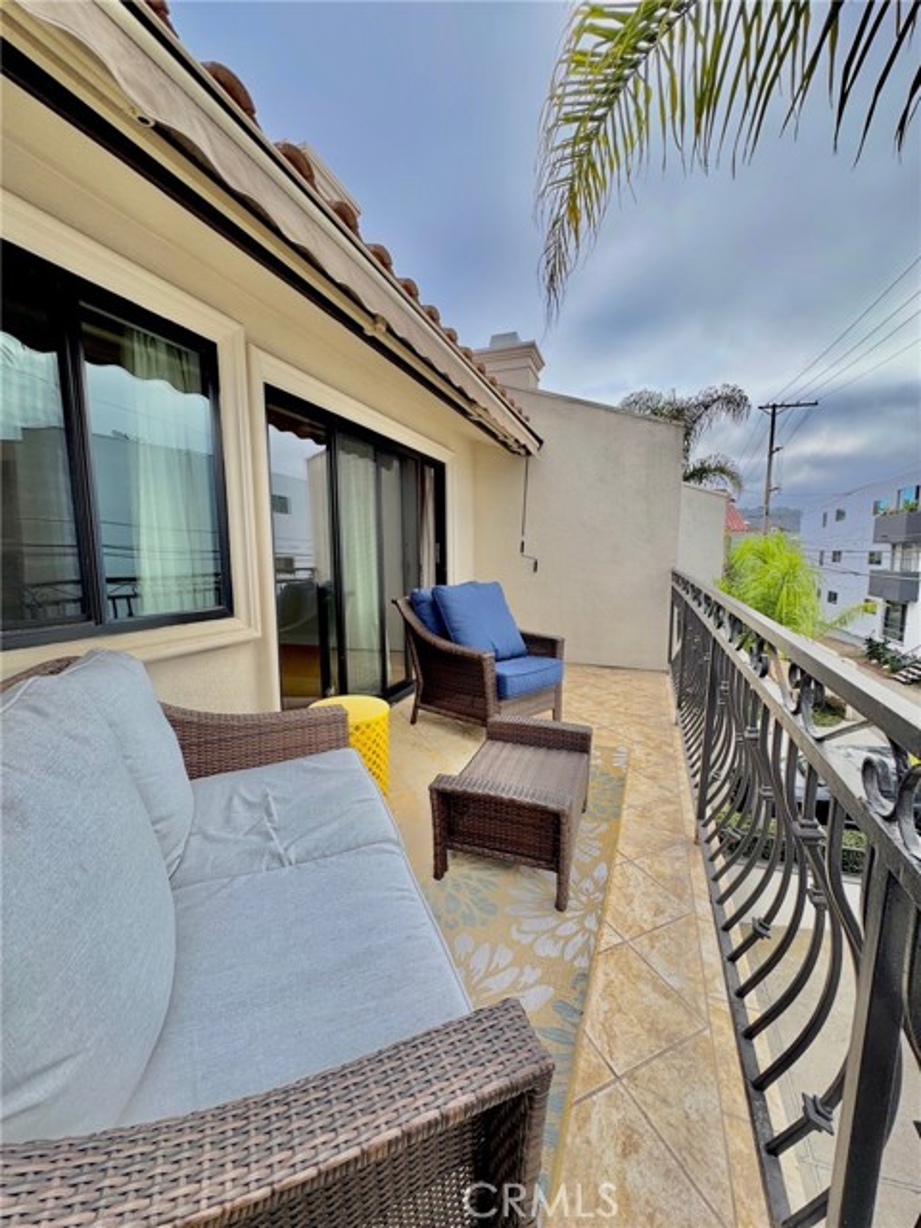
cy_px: 614
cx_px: 460
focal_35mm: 14
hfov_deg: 85.7
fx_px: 497
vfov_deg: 102.1
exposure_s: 1/346
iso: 40
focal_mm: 2.22
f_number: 2.2
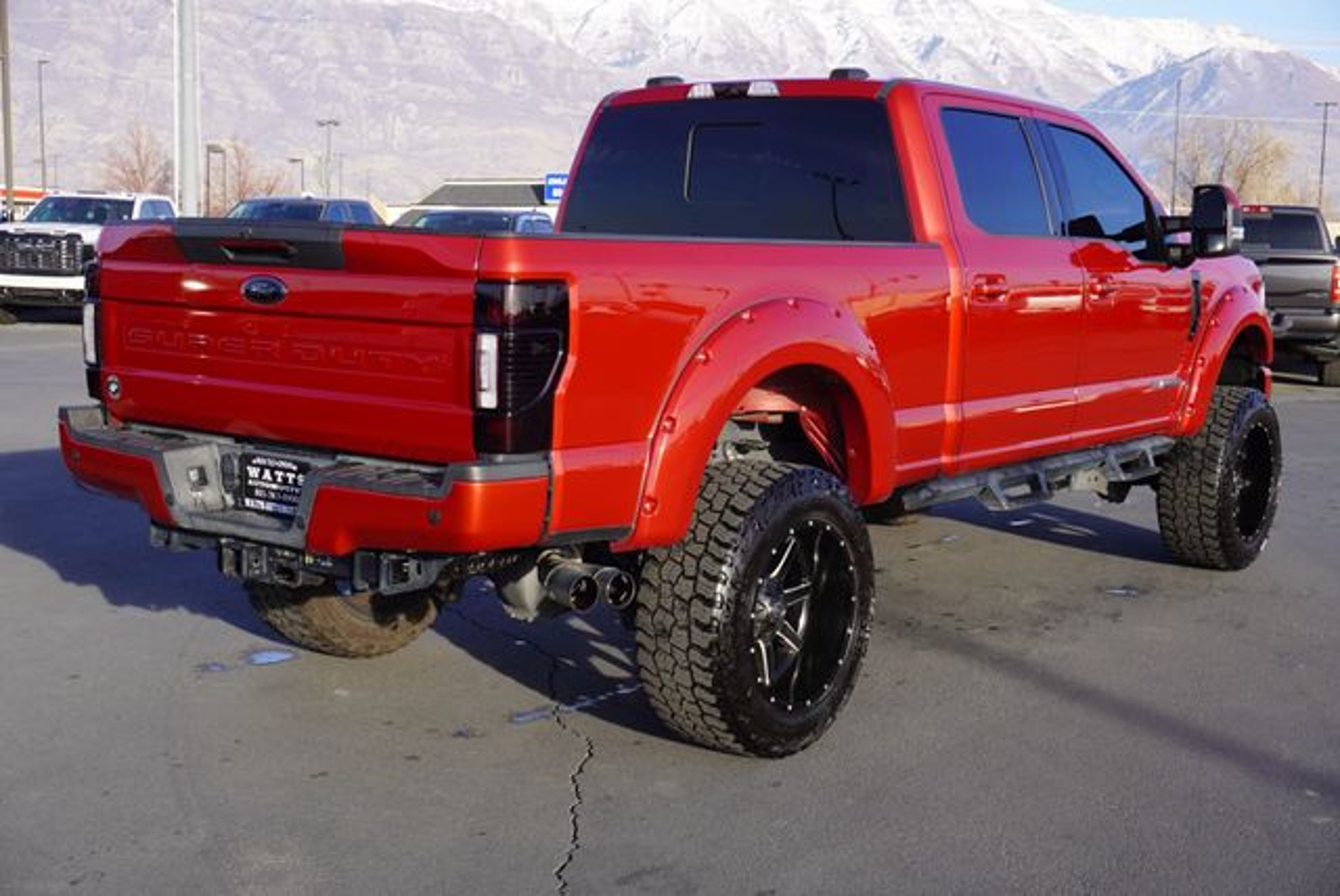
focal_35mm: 45
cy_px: 448
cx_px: 670
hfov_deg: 43.6
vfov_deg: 29.9
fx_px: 1676
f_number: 8
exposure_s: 1/100
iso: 100
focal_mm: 30
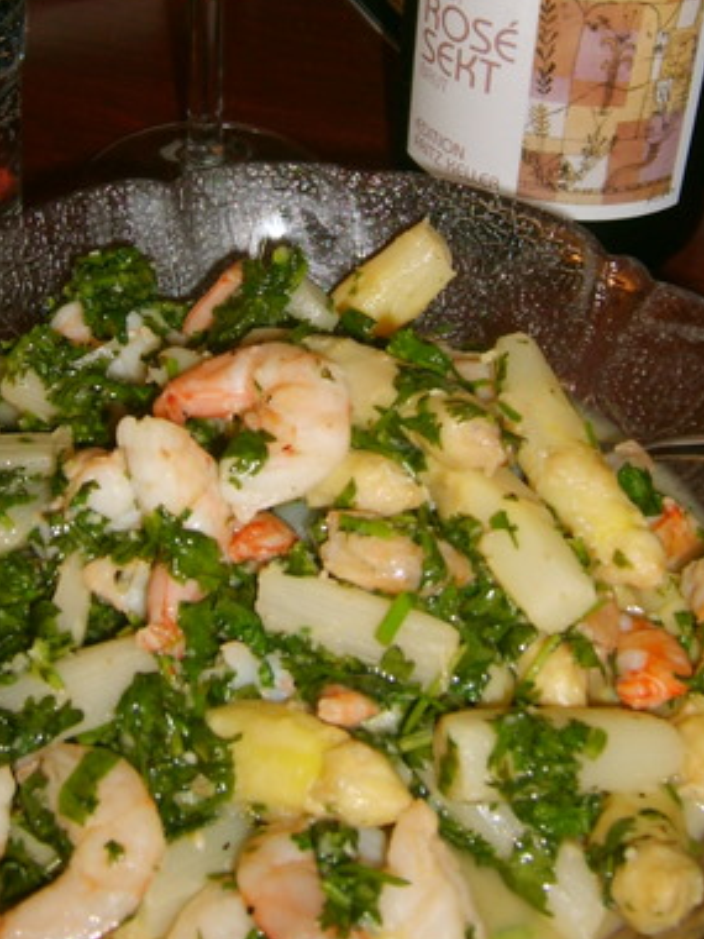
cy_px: 299
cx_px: 301
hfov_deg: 24.8
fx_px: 1600
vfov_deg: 32.4
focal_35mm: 59
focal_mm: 5.8
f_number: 2.8
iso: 100
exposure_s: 1/30
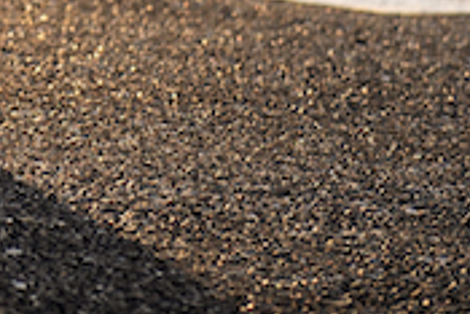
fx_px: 6690
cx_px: -663
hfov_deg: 4.0
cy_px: -653
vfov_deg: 2.7
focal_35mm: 512
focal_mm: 70
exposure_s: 1/400
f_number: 3.5
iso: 160
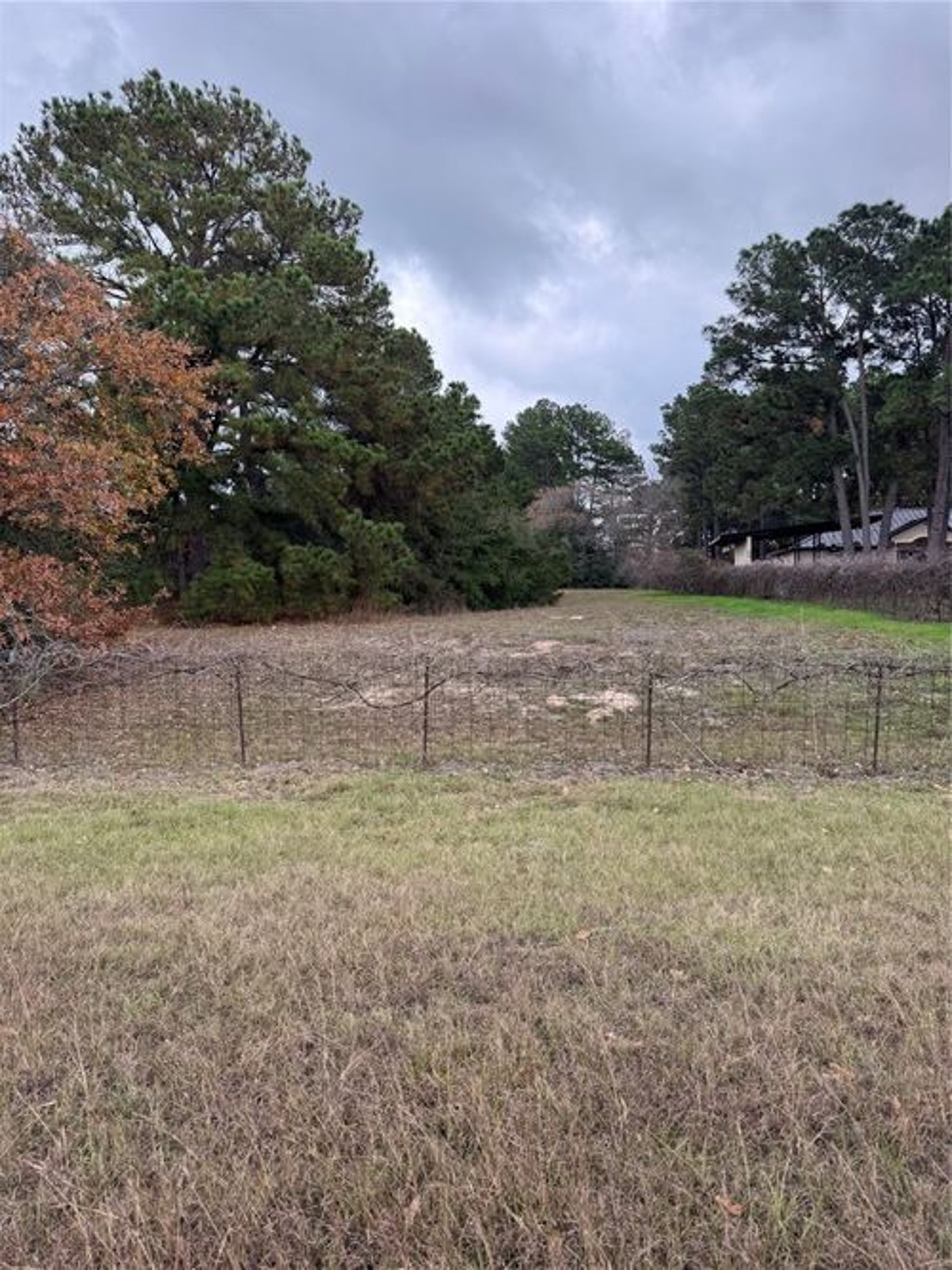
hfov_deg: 56.8
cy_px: 635
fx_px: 880
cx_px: 476
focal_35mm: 24
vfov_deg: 71.6
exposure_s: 1/627
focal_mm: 6.76
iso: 80
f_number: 1.78
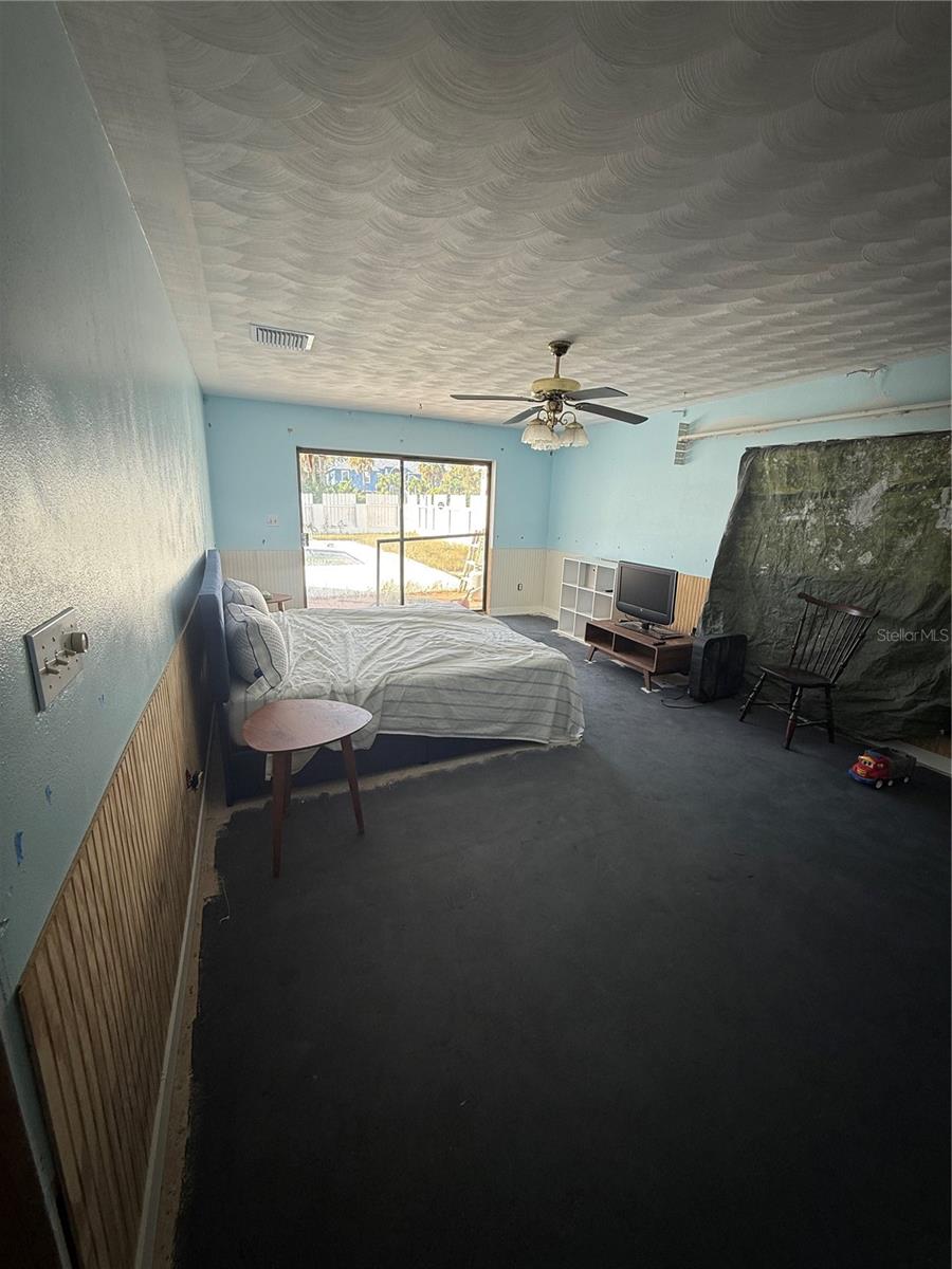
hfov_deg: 85.7
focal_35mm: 14
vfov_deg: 102.1
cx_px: 476
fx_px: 513
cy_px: 634
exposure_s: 1/99
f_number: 2.2
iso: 64
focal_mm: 2.22
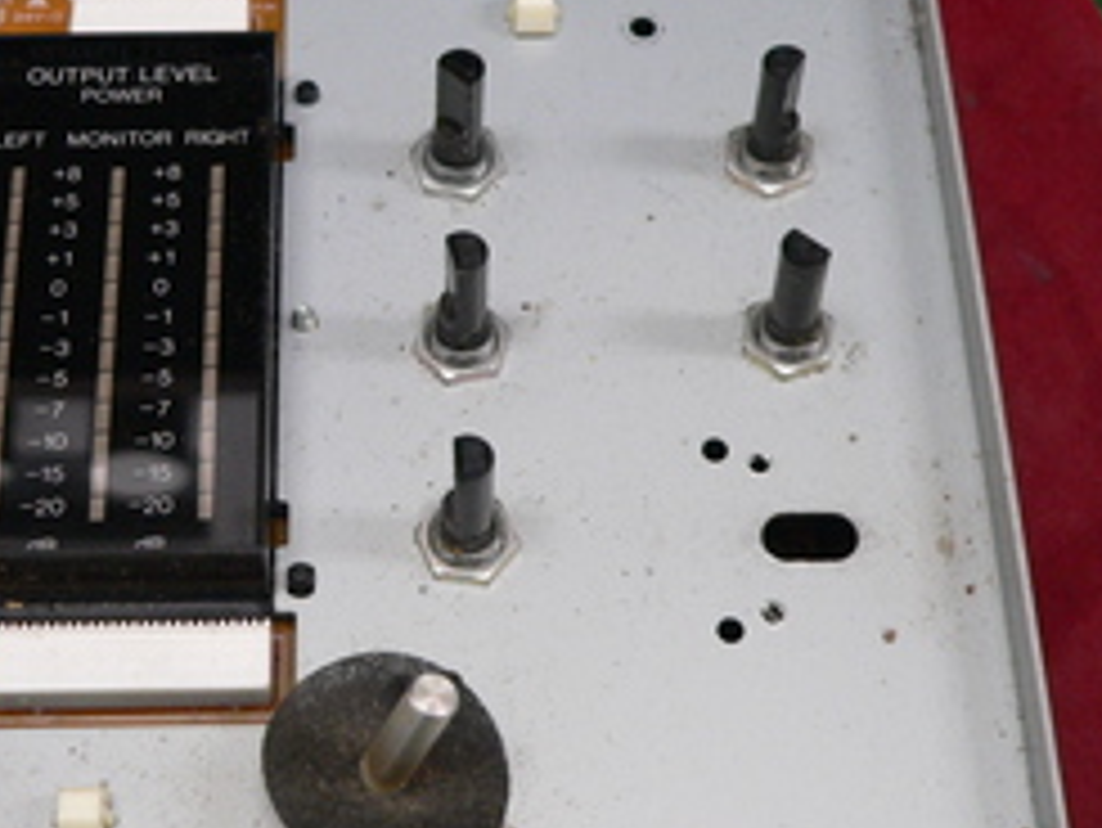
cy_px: 398
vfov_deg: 19.4
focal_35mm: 76
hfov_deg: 25.6
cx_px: 517
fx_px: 2421
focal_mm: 8.1
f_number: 2.8
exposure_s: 1/40
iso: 200
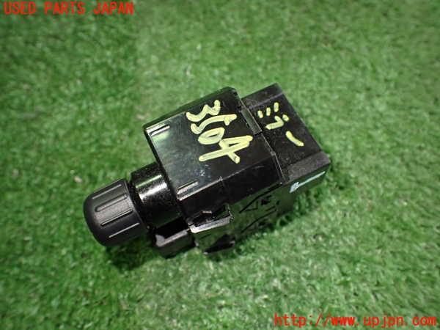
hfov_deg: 60.0
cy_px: 165
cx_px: 220
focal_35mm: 30
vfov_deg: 46.8
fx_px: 381
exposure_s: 1/125
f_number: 2.3
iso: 640
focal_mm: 5.4
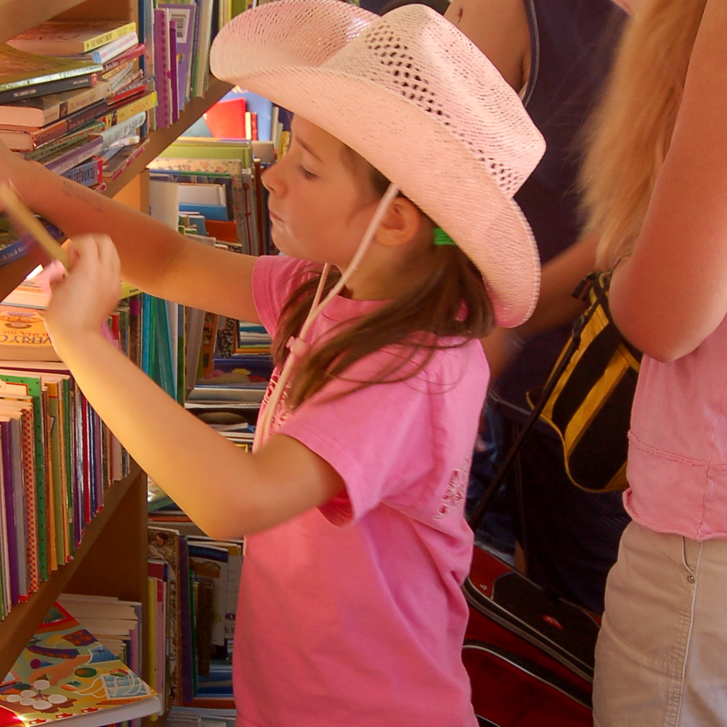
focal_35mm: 97
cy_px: 492
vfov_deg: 17.9
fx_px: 2305
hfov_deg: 17.9
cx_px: 225
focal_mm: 30
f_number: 7.1
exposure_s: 1/40
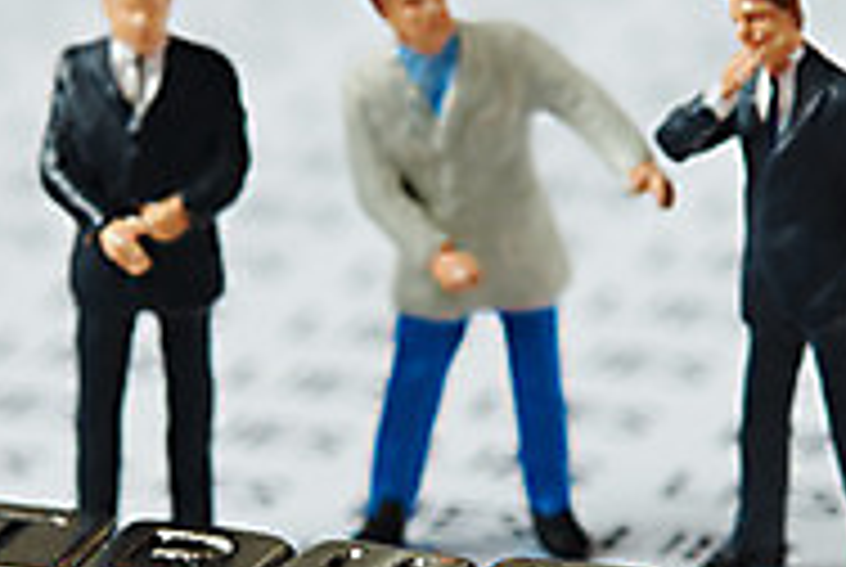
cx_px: 313
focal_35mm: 334
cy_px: 486
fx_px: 7861
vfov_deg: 4.1
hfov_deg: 6.2
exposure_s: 1/125
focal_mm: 105
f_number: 16
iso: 64
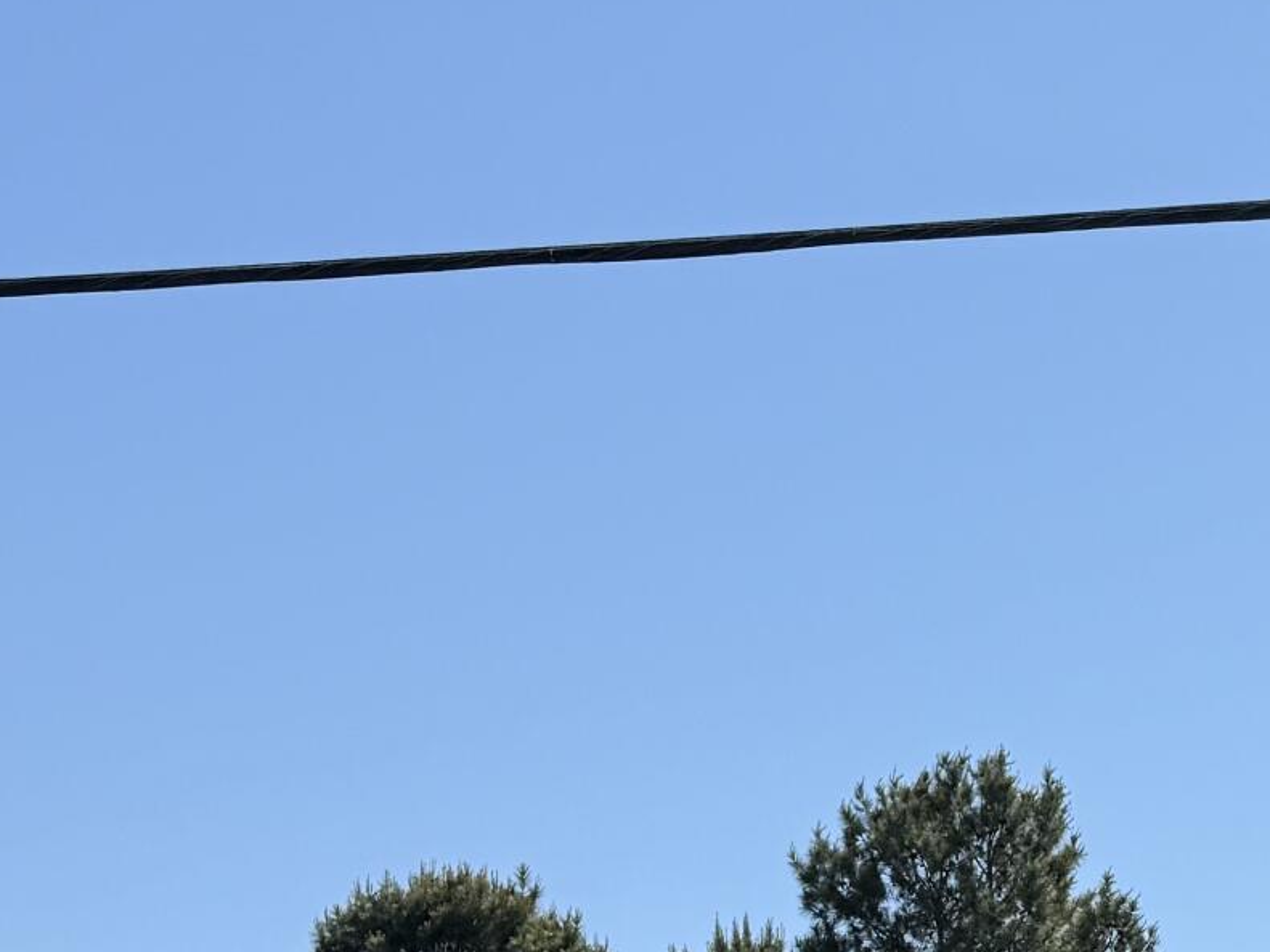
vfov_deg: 14.3
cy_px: 1734
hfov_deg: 20.8
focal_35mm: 91
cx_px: 1278
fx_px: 3338
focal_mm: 6.76
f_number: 1.78
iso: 80
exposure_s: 1/5714
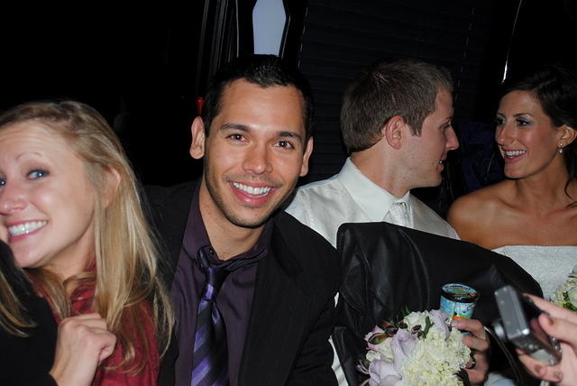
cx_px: 288
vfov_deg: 28.1
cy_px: 193
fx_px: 770
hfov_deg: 41.1
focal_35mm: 48
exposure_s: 1/60
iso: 200
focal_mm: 32
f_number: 4.8
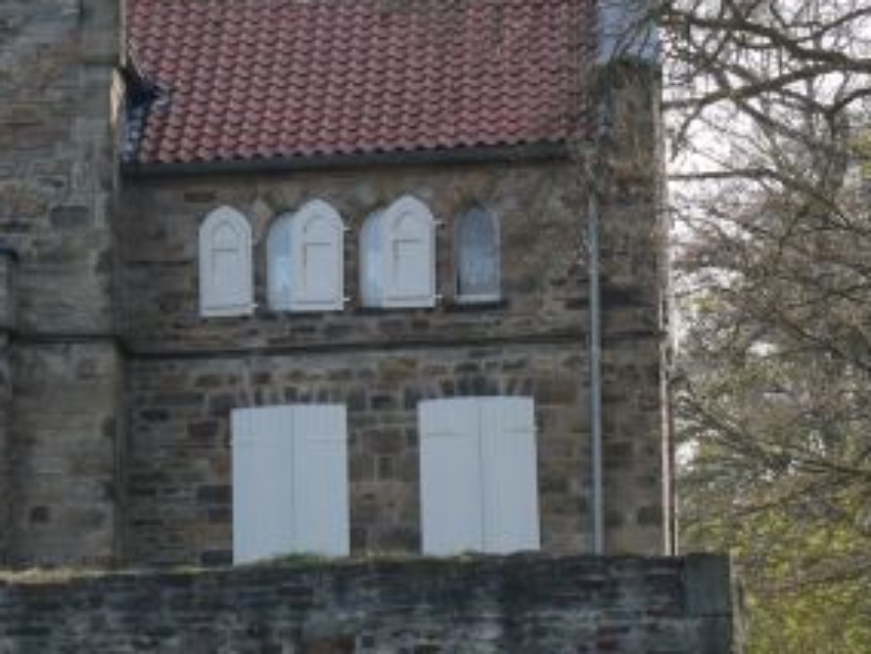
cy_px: 298
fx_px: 5108
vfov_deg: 7.3
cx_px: -282
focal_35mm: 203
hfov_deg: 9.6
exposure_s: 1/160
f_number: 6.3
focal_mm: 36
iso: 100
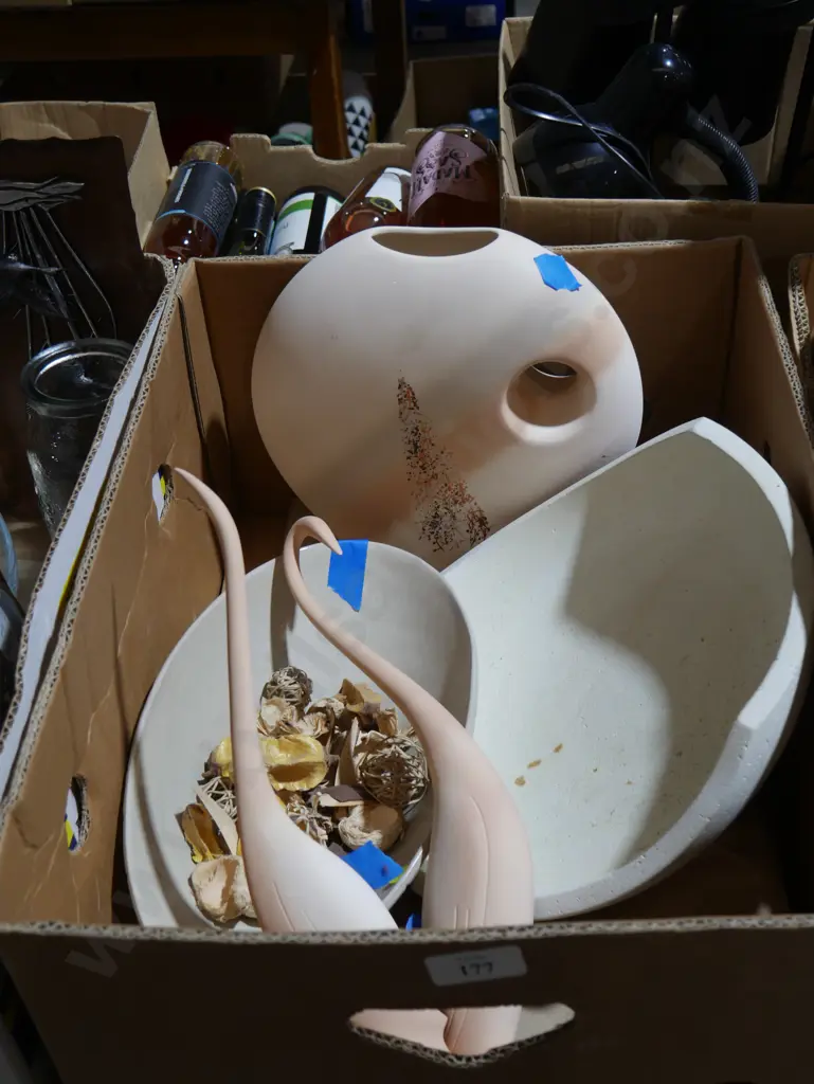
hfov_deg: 34.4
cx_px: 407
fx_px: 1316
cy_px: 542
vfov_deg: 44.8
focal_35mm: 42
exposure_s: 1/60
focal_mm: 21
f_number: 4.6
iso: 250
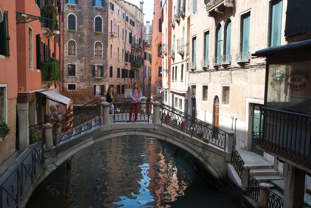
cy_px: 104
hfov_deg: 57.2
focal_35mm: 33
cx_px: 156
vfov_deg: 40.1
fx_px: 285
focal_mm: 22
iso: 200
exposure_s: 1/200
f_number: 5.6
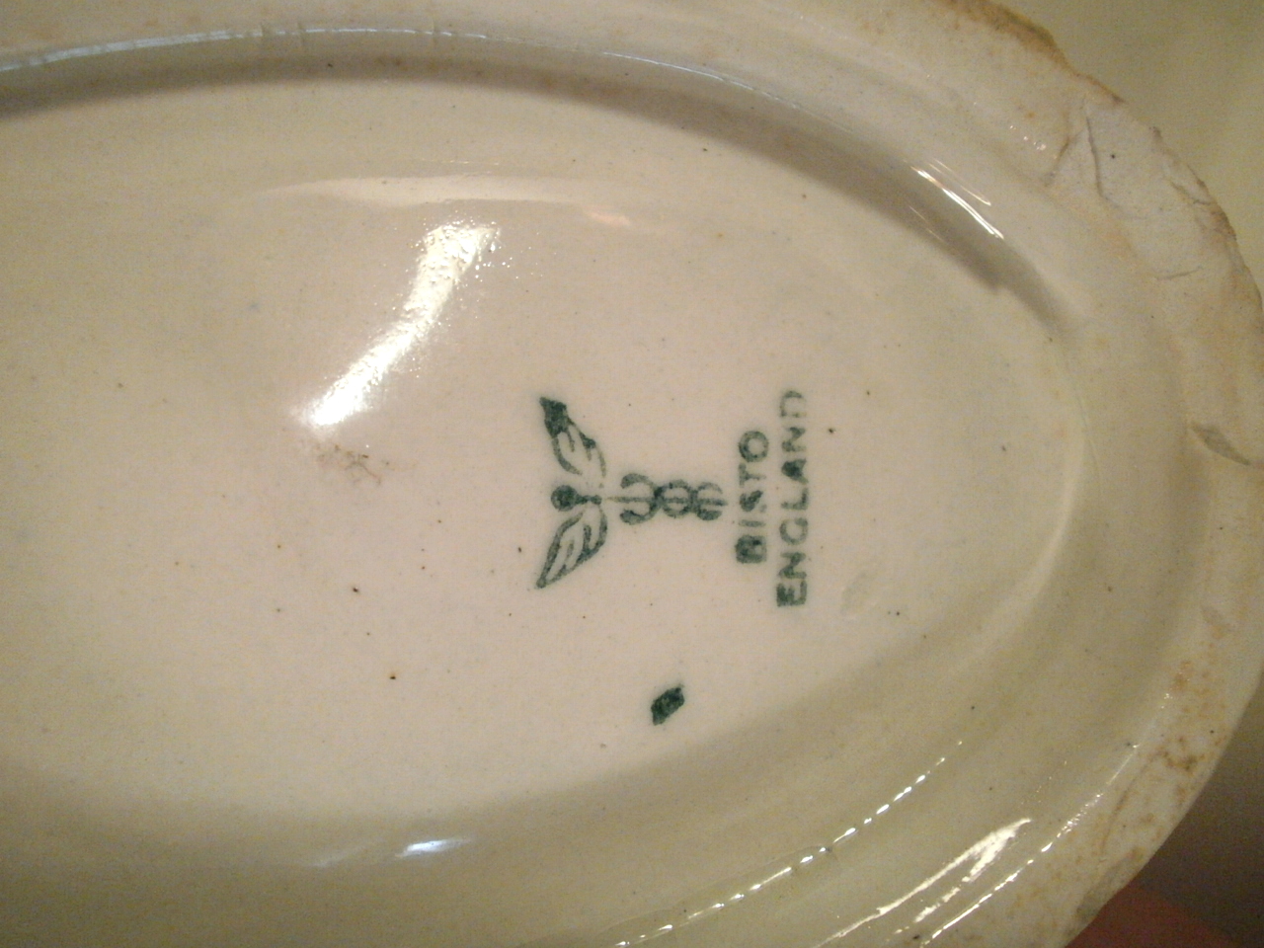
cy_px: 474
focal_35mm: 31
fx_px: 1132
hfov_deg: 58.4
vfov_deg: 45.4
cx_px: 632
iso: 400
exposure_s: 1/60
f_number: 2.9
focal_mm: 5.45
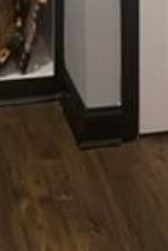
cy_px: -208
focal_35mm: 119
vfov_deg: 14.9
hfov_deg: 11.4
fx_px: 831
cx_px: -9
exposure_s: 1/59
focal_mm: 4.2
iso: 200
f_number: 1.6
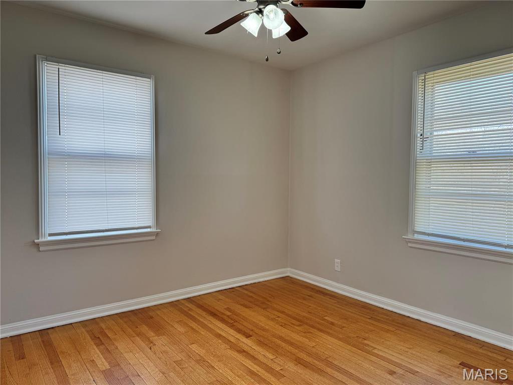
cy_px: 192
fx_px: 356
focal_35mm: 24
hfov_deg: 71.6
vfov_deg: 56.8
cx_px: 256
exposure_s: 1/145
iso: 80
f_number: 1.78
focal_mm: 6.76
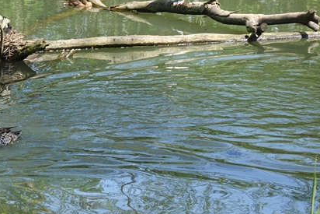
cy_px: 77
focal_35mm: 174
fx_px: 1547
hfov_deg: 11.6
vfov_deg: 7.9
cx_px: -40
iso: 125
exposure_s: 1/125
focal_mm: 25.7
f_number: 5.6
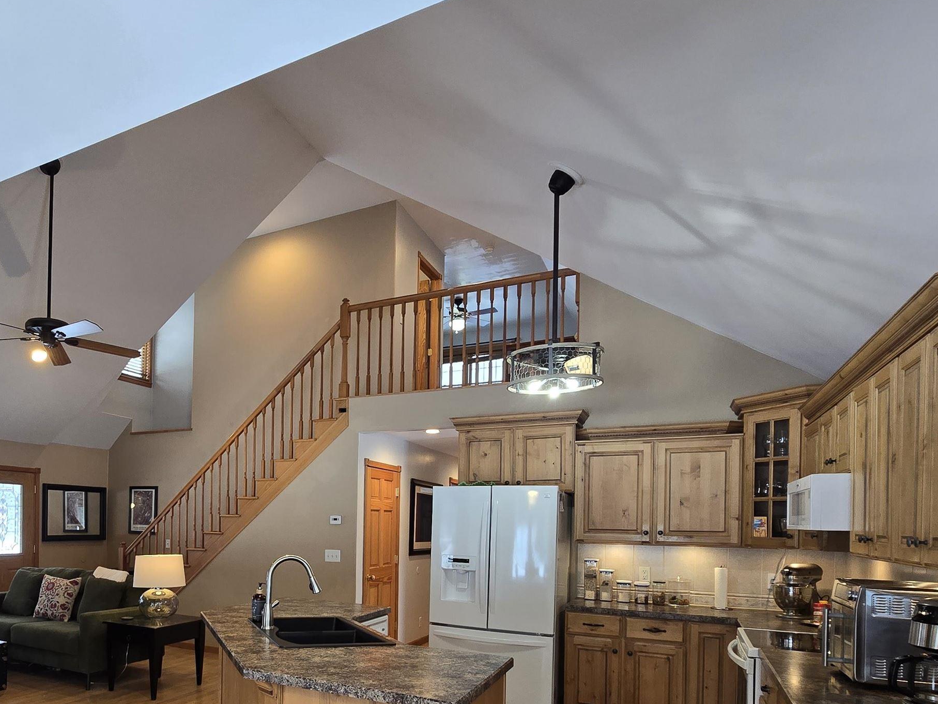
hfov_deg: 72.9
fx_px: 596
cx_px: 278
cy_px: 514
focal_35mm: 22
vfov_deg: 58.4
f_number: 2.2
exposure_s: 1/60
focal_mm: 2.2
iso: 160
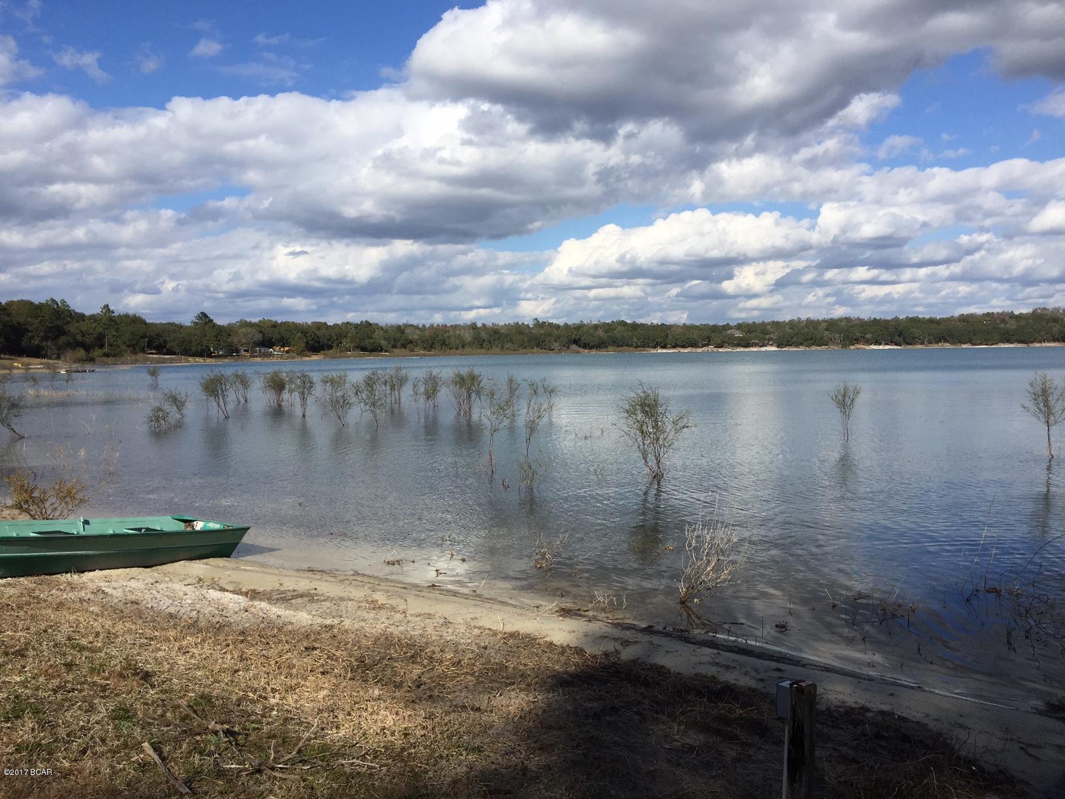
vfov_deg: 48.2
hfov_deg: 61.7
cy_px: 400
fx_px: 892
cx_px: 532
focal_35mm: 29
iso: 32
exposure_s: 1/3300
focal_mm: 4.15
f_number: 2.2
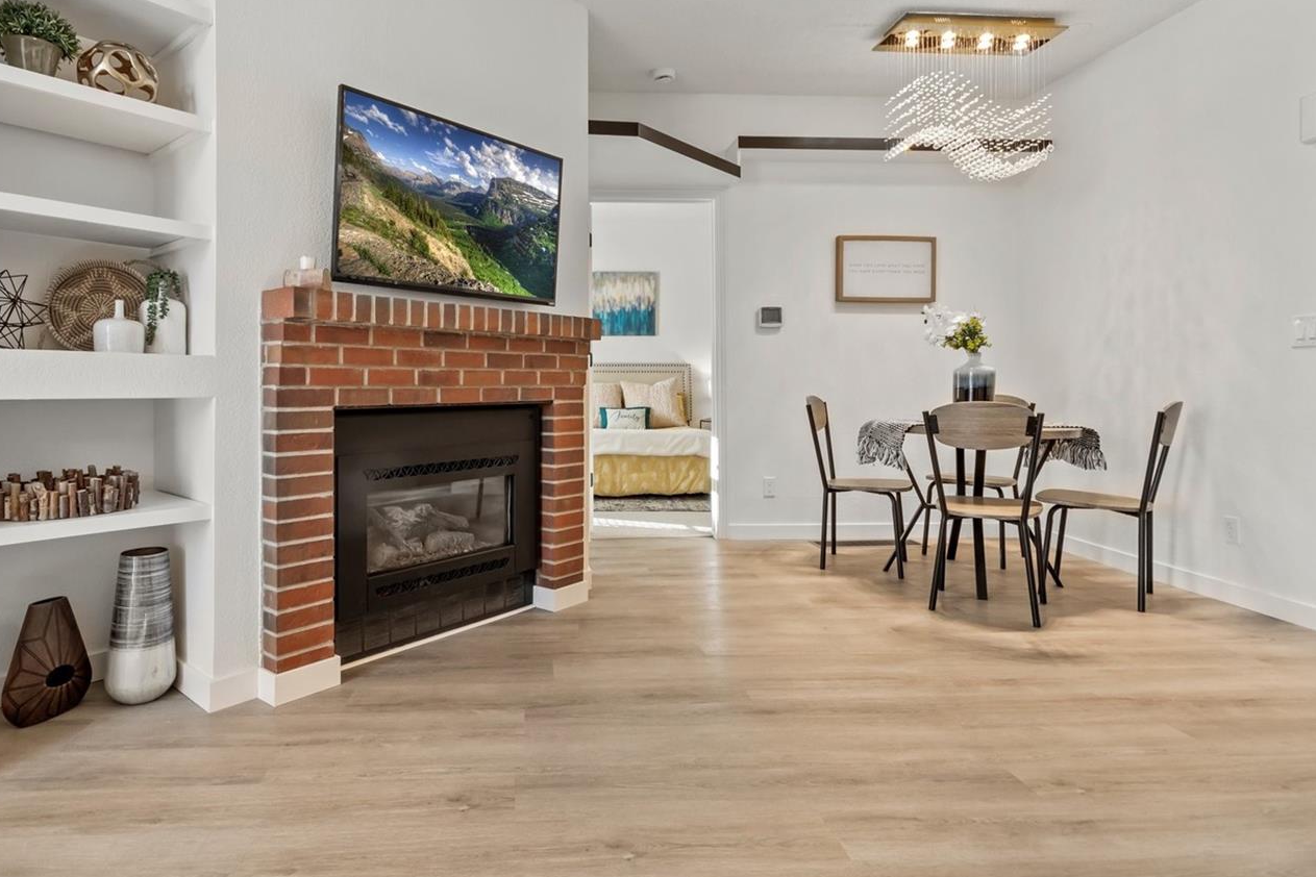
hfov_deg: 86.4
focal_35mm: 19
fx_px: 695
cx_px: 570
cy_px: 398
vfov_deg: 64.4
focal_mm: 10
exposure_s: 1/20
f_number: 8
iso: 400
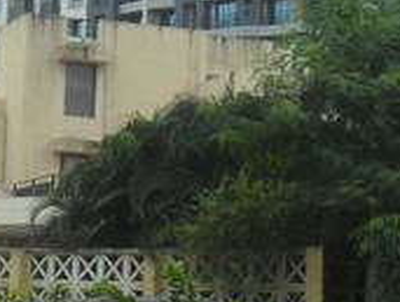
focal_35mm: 126
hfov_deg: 15.5
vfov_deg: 11.7
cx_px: 82
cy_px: -16
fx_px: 1459
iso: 100
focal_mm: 4.9
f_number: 3.5
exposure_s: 1/750
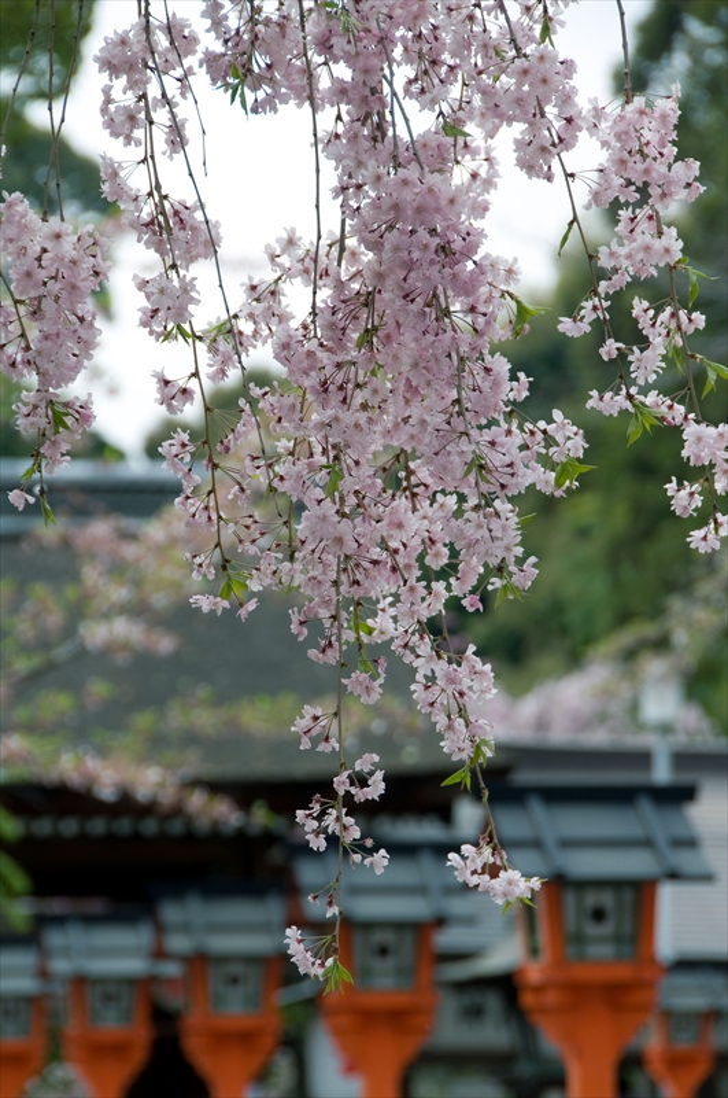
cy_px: 549
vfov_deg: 5.1
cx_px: 364
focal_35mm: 405
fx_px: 12321
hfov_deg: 3.4
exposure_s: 1/250
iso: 200
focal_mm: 270
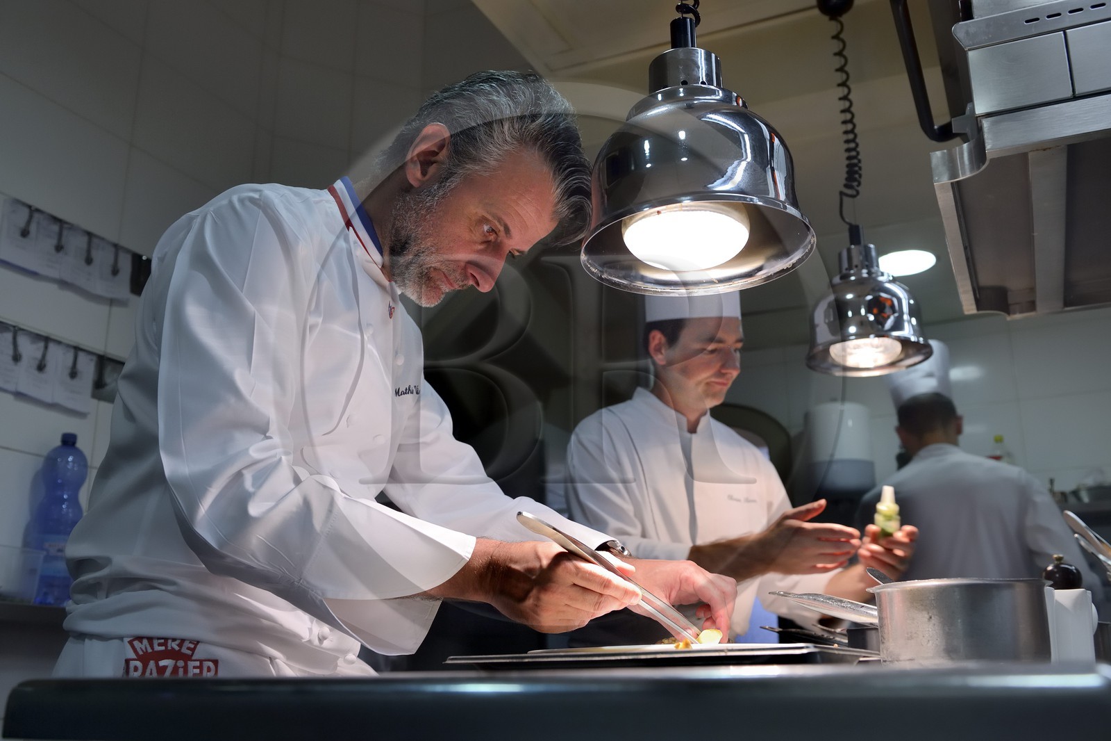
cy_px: 370
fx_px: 1049
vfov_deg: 38.9
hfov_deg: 55.8
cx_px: 556
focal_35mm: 34
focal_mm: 34
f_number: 5
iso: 800
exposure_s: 1/100
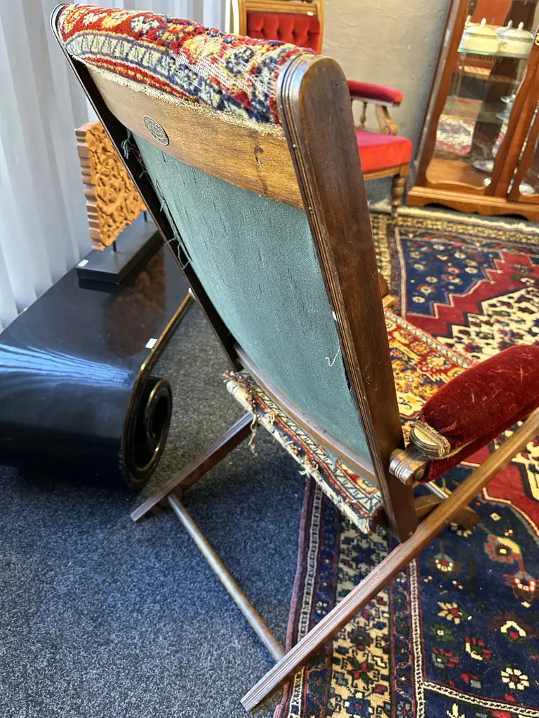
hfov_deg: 56.8
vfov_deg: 71.6
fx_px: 498
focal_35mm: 24
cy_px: 359
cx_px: 270
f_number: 1.78
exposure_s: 1/50
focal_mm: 6.86
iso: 320
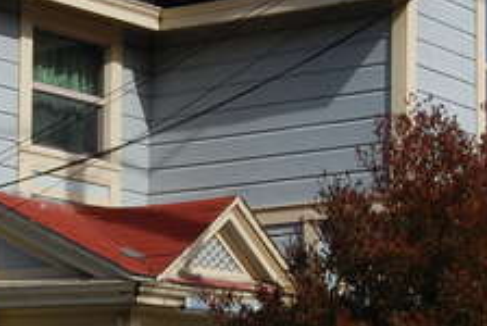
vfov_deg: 8.0
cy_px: 261
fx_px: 2316
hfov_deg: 11.9
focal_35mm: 171
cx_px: 76
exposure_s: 1/160
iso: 200
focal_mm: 32
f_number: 16
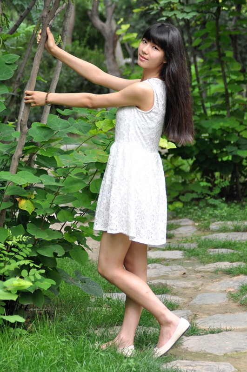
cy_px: 186
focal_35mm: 128
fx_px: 1316
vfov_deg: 16.1
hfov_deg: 10.7
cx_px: 124
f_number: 4
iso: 250
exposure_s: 1/100
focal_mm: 85
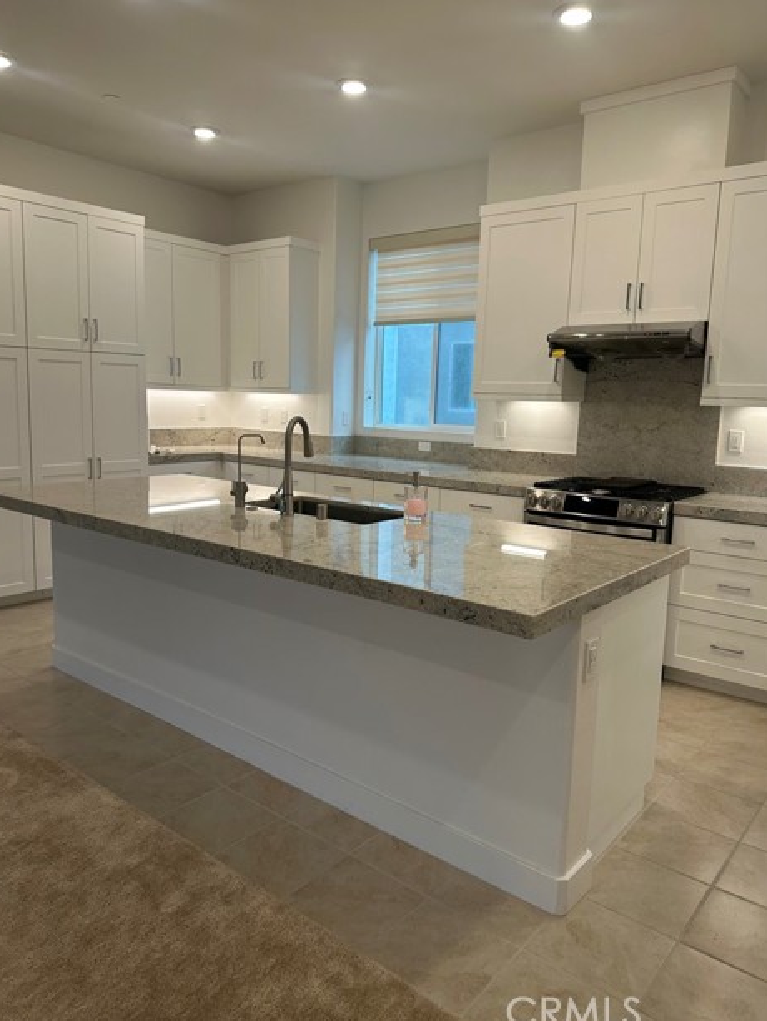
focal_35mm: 25
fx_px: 738
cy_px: 504
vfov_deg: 69.4
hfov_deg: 54.9
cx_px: 378
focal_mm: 6.86
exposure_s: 1/120
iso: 100
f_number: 1.78
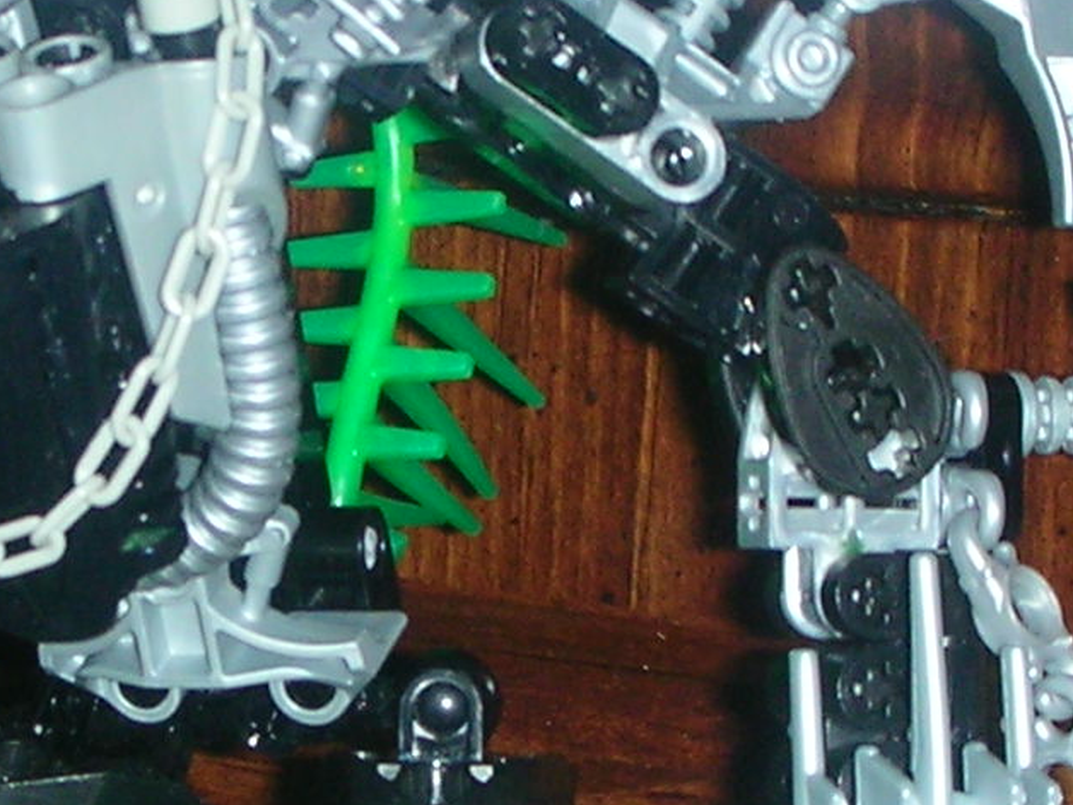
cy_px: 386
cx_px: 200
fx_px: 4867
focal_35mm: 157
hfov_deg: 12.5
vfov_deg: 9.5
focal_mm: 5.8
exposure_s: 1/60.1
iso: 50
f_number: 3
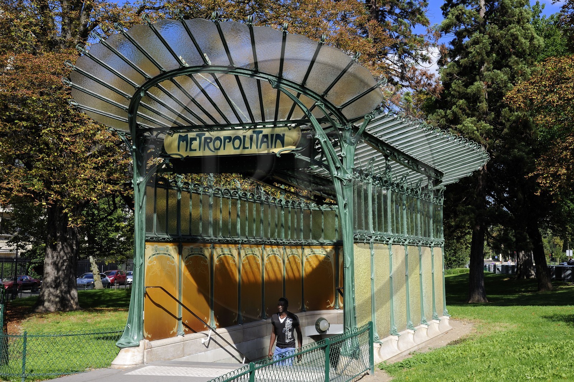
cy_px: 191
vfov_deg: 33.4
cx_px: 287
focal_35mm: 40
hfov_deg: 48.5
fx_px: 638
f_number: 10
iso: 200
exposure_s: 1/200
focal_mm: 40
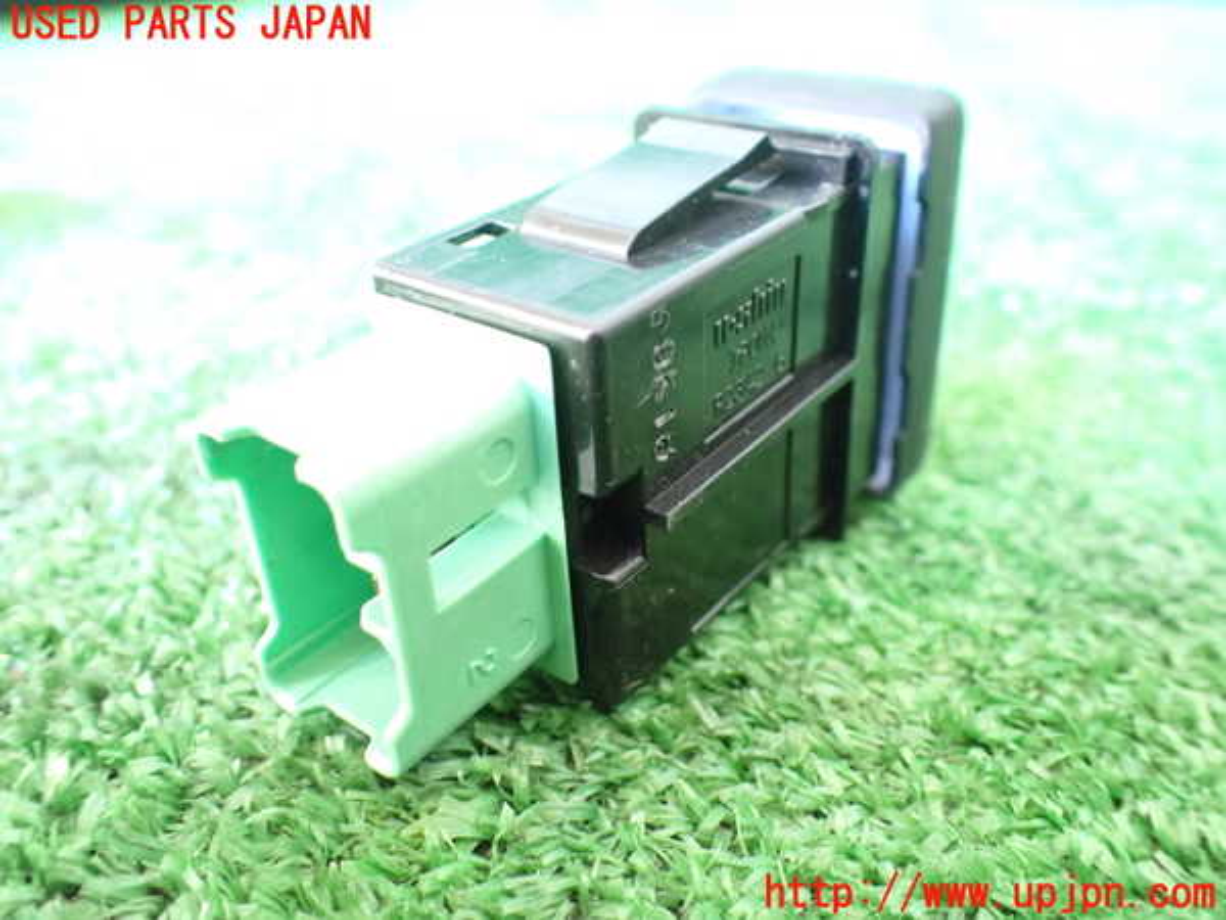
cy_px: 460
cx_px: 613
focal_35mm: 30
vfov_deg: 46.8
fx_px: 1063
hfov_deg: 60.0
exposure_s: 1/30
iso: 1250
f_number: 2.3
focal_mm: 5.4
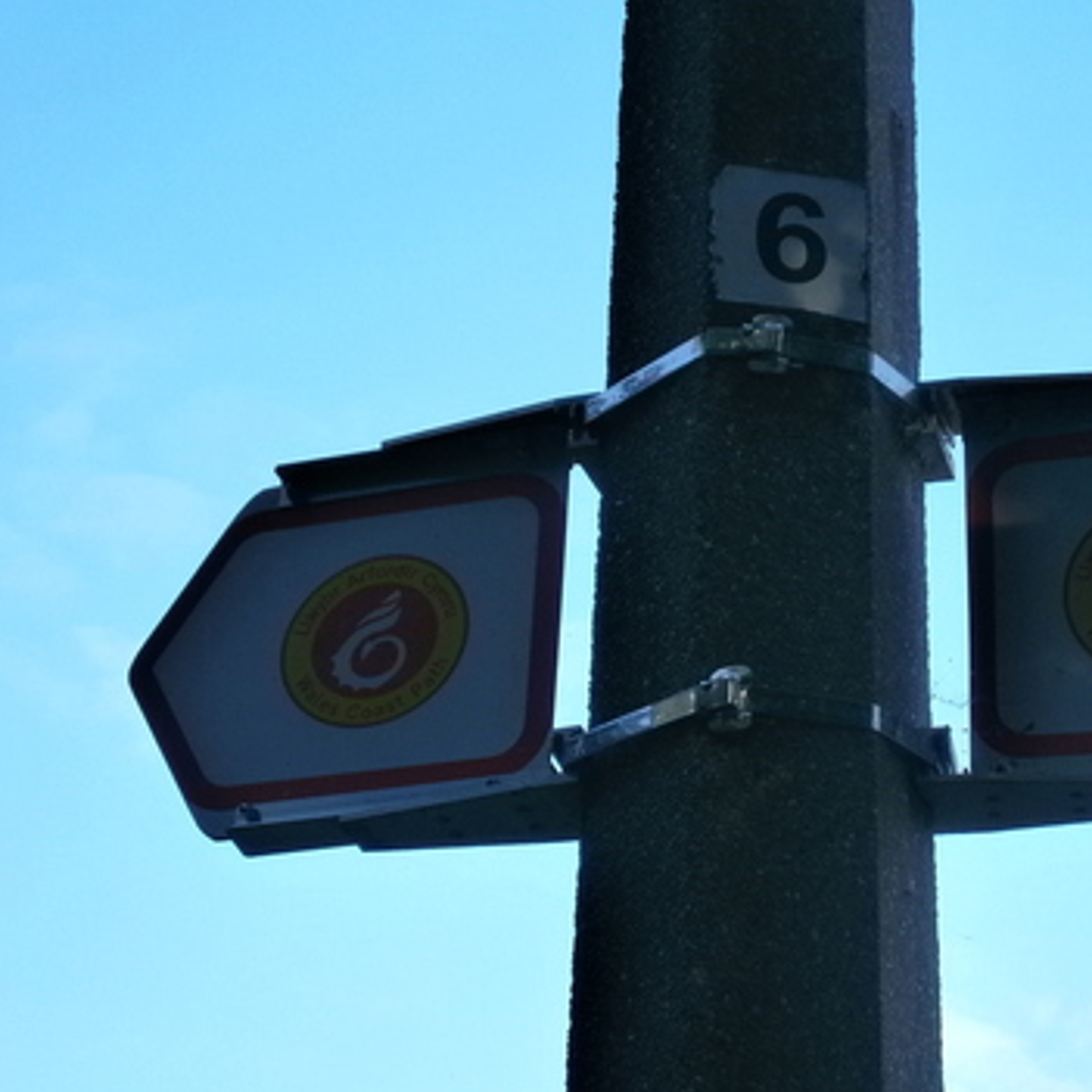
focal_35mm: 94
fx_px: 3355
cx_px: 778
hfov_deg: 18.4
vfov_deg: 18.5
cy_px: 563
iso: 80
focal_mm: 13
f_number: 4.4
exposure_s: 1/200
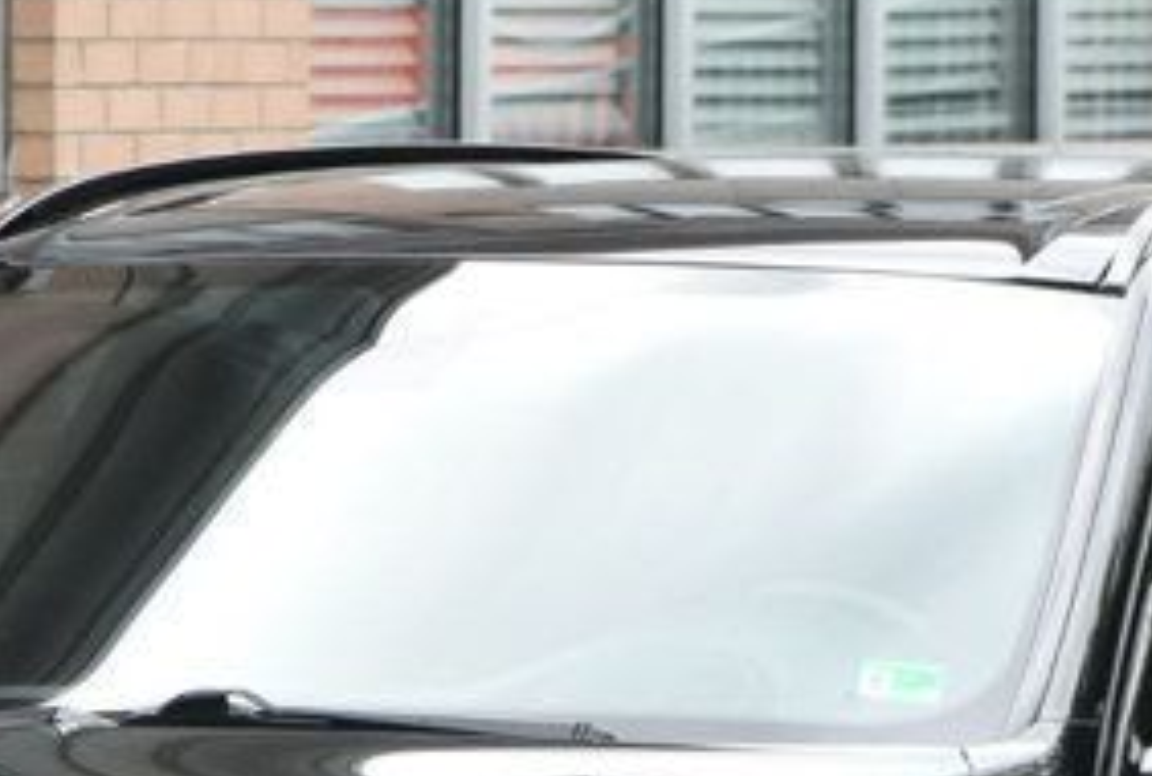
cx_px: 445
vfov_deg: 2.5
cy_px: 823
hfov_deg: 3.7
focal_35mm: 556
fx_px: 17849
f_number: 8
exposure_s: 1/250
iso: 125
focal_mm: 102
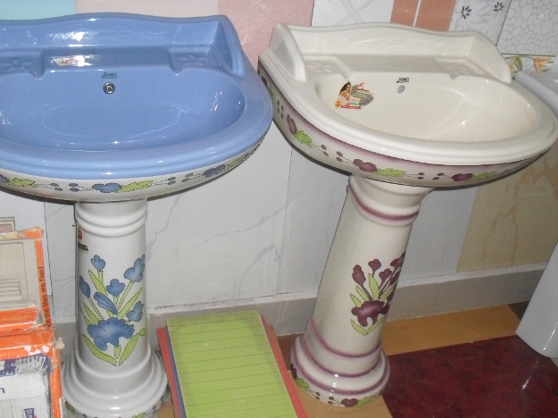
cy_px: 209
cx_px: 279
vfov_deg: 37.7
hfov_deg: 49.0
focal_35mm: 38
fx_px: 612
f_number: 8.3
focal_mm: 6.3
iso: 240
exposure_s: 1/45
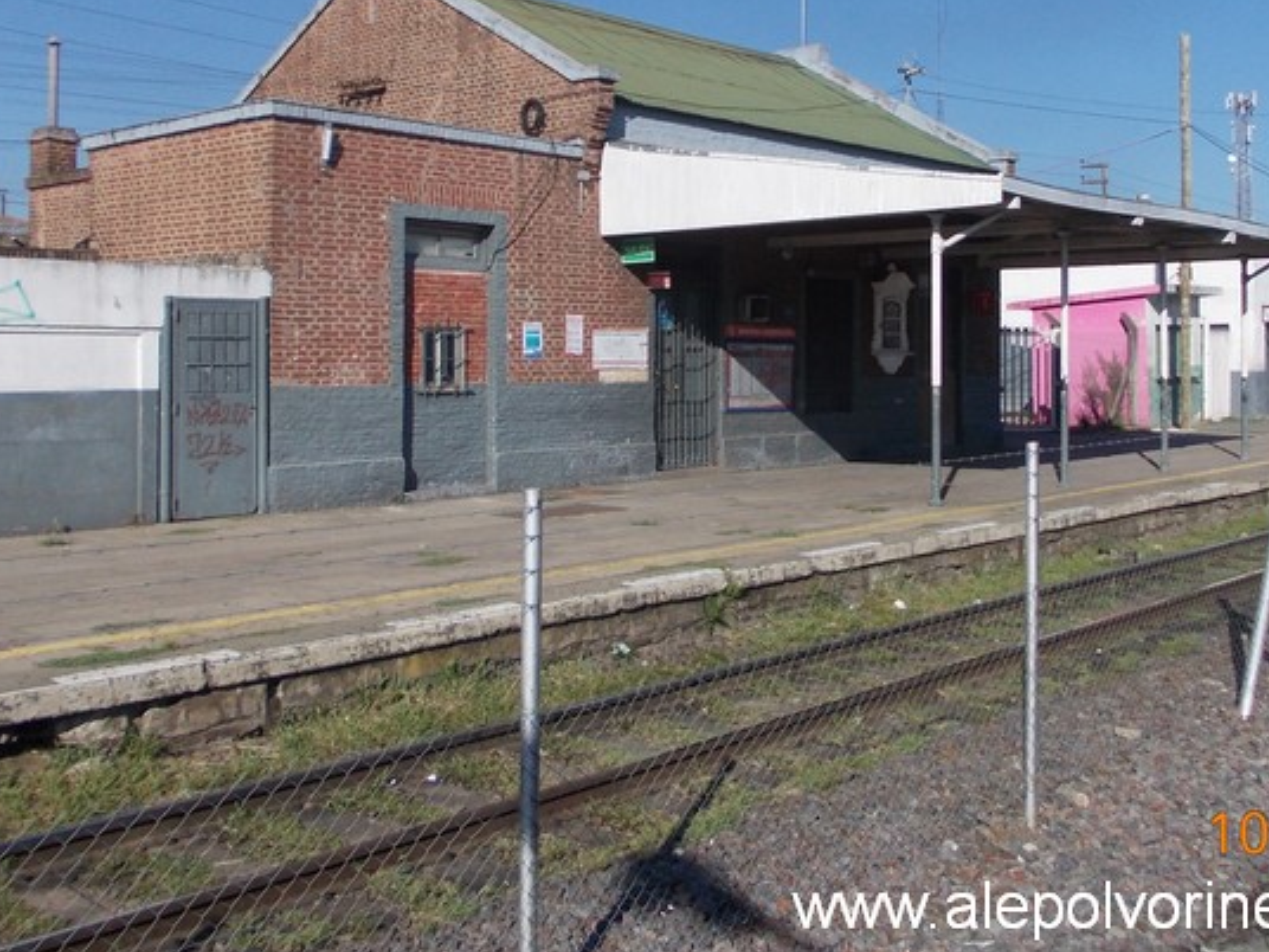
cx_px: 717
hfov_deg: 46.7
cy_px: 315
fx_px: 1466
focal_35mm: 40
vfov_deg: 35.6
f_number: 5.4
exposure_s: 1/500
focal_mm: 4
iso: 80
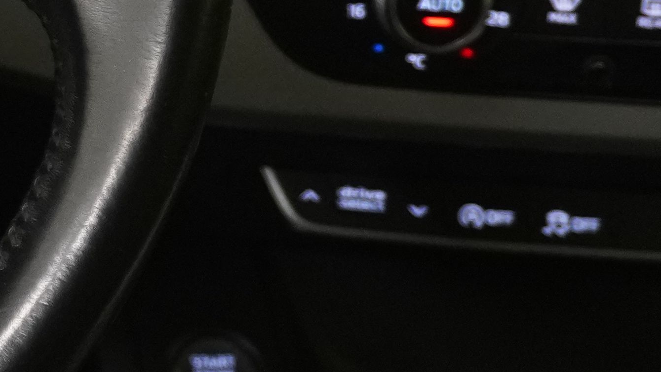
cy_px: -120
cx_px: -597
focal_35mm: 169
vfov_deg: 7.1
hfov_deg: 11.6
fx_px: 2962
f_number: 4.5
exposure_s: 1/40
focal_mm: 24
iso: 1600
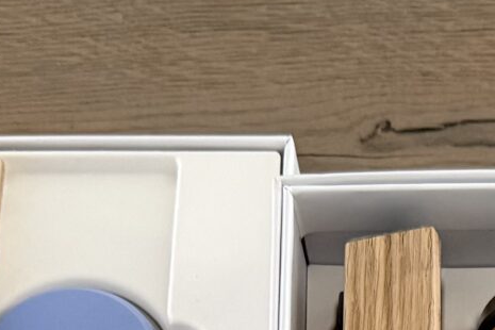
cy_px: 809
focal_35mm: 110
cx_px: 486
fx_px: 1512
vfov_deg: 10.6
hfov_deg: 18.2
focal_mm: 6.76
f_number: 1.78
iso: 500
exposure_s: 1/60
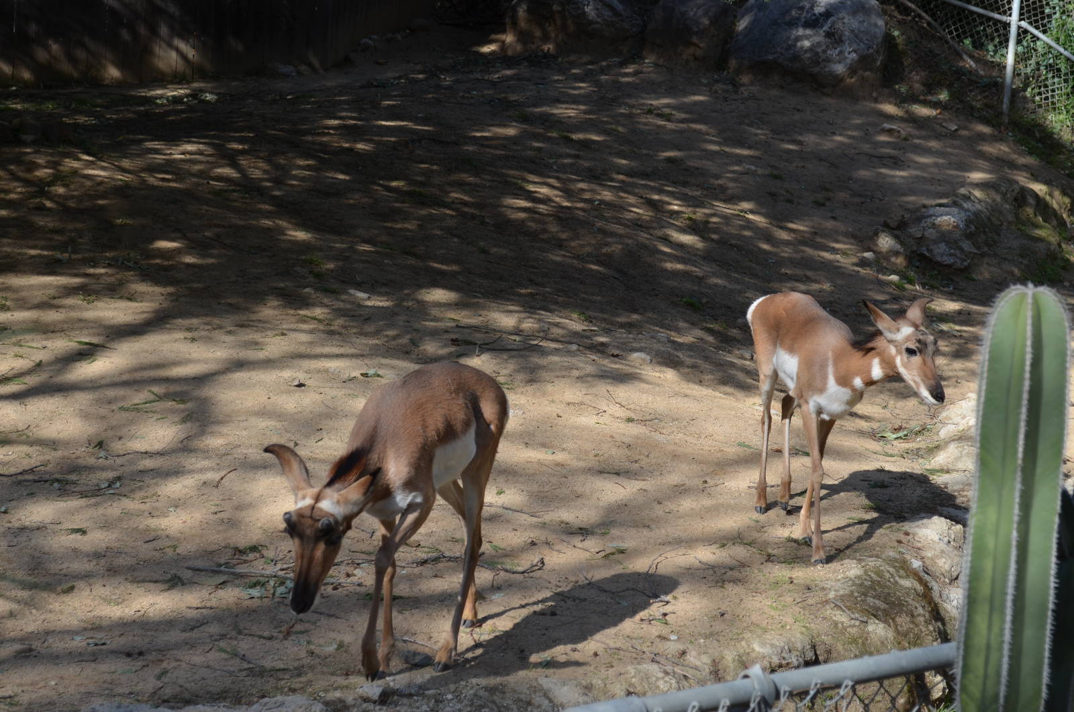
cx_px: 537
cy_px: 356
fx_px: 2456
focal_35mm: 82
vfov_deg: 16.5
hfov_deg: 24.7
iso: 160
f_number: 8
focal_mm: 55
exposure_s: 1/250
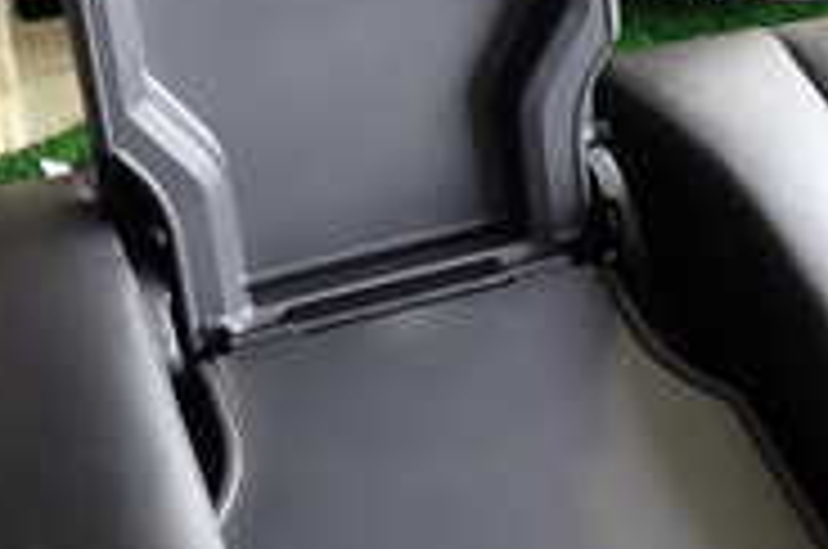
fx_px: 1952
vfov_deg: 15.9
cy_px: 81
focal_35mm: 85
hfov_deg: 23.9
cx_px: 382
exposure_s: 1/80
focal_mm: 4.5
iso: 100
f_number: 2
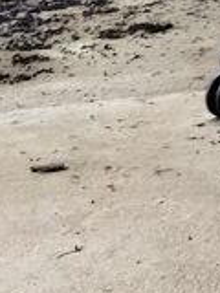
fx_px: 1051
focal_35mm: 124
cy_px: 344
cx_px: 84
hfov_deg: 11.9
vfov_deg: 15.4
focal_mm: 5.31
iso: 200
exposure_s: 1/50
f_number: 1.7
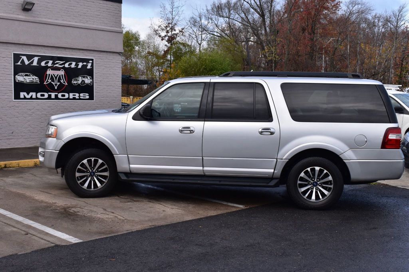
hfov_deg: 42.3
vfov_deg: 28.9
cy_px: 136
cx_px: 204
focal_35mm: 46
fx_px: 528
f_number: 10
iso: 400
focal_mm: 31
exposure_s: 1/250
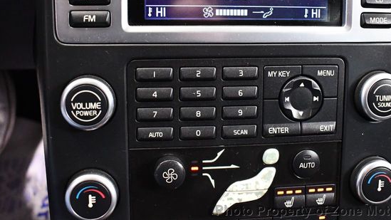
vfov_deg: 26.9
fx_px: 456
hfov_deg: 46.4
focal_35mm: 44
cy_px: 72
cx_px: 205
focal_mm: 18
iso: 5000
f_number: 3.5
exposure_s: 1/60
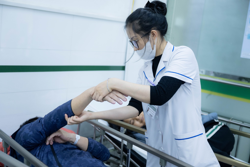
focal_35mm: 48
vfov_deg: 28.1
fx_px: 333
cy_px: 84
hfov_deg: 41.1
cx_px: 125
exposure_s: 1/320
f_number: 3.2
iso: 1600
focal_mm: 48
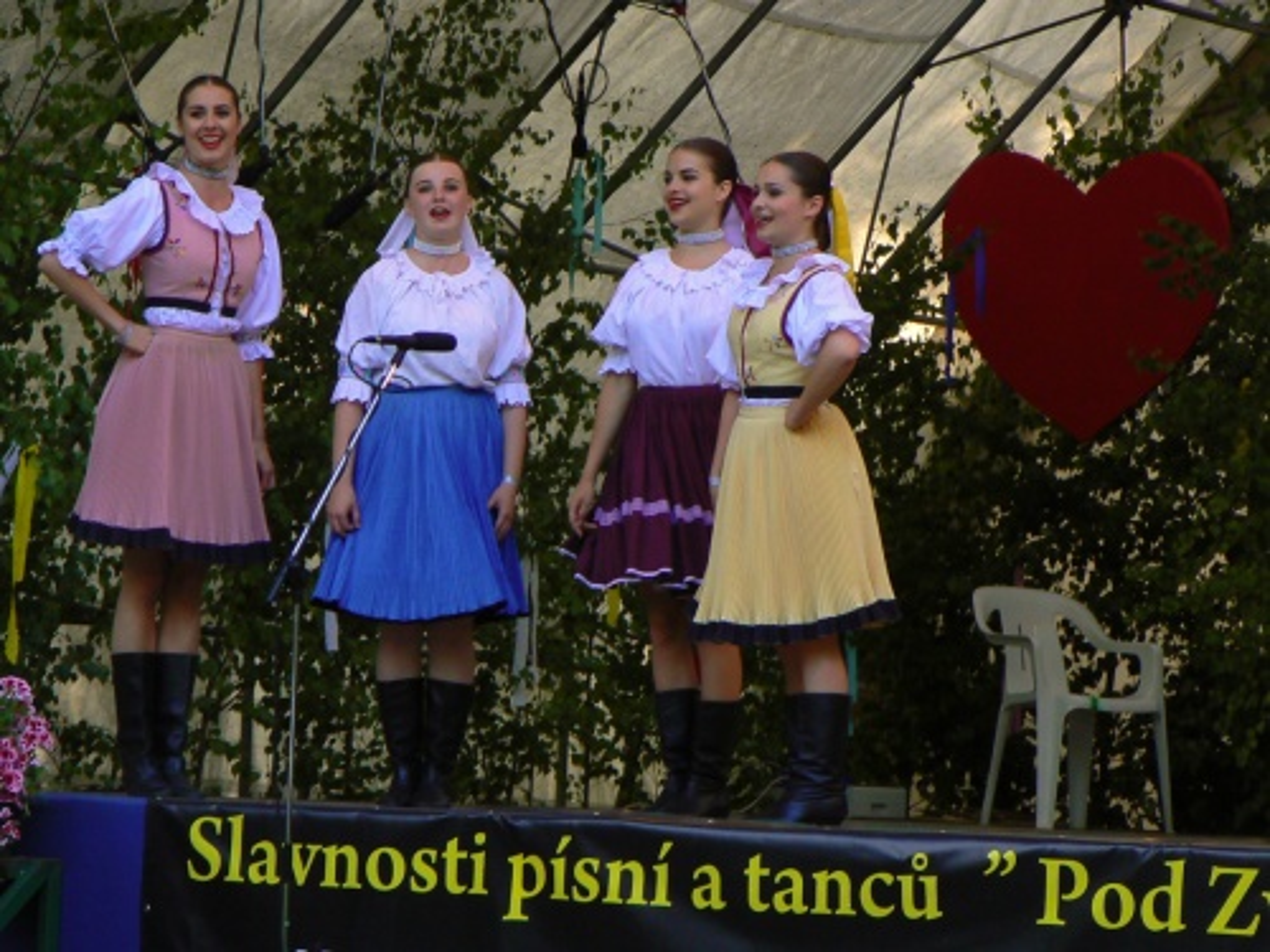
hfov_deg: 10.4
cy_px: 476
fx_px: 6971
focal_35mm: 190
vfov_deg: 7.8
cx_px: 635
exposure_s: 1/80
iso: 80
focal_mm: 31.6
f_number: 4
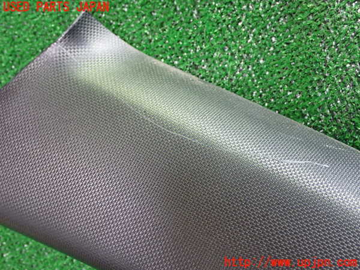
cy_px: 135
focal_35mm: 58
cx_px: 180
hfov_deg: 33.2
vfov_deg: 25.2
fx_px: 603
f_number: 3.5
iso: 800
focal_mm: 10.35
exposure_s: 1/40
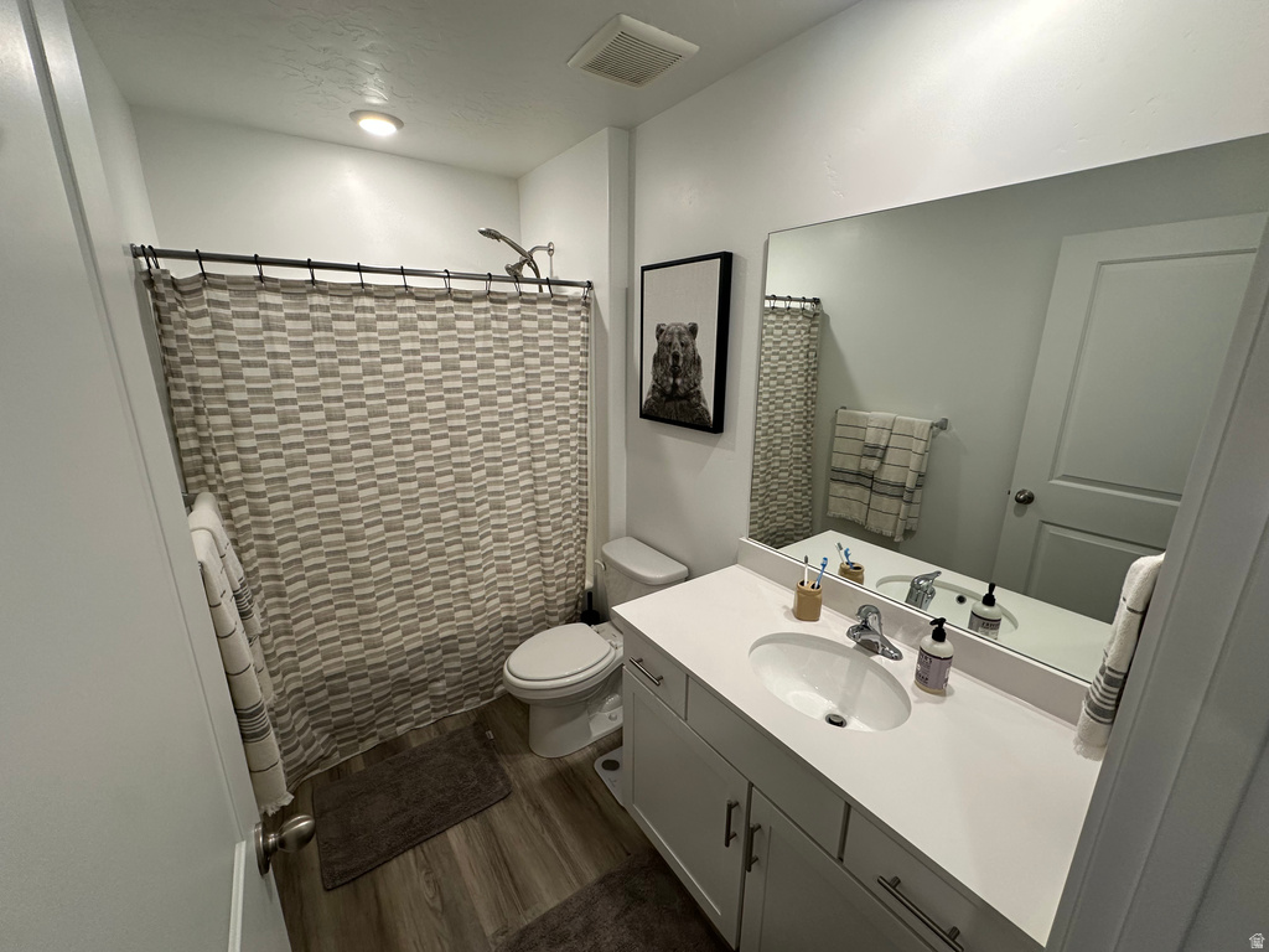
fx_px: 513
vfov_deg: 85.7
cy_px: 476
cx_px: 634
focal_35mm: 14
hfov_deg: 102.1
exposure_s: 1/120
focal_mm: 2.22
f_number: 2.2
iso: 200
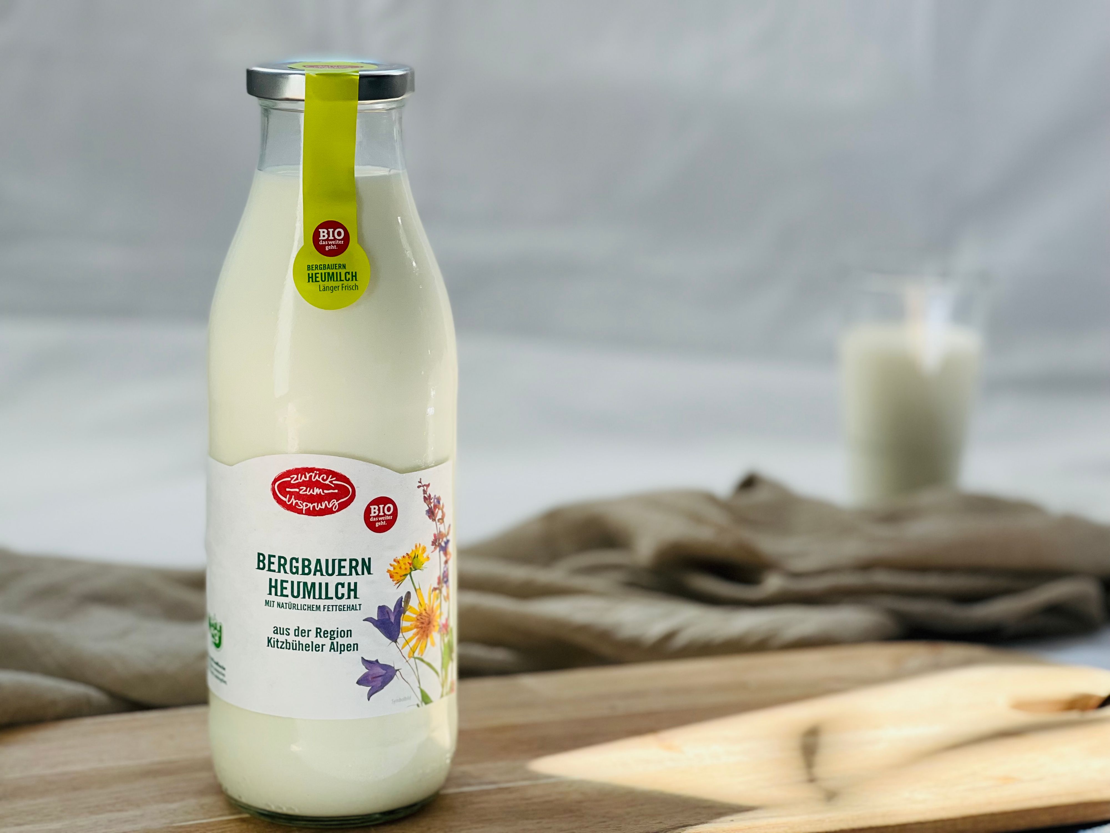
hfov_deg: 25.3
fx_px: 2469
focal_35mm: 77
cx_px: 555
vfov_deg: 19.1
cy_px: 416
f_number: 2.8
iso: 64
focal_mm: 9
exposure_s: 1/121
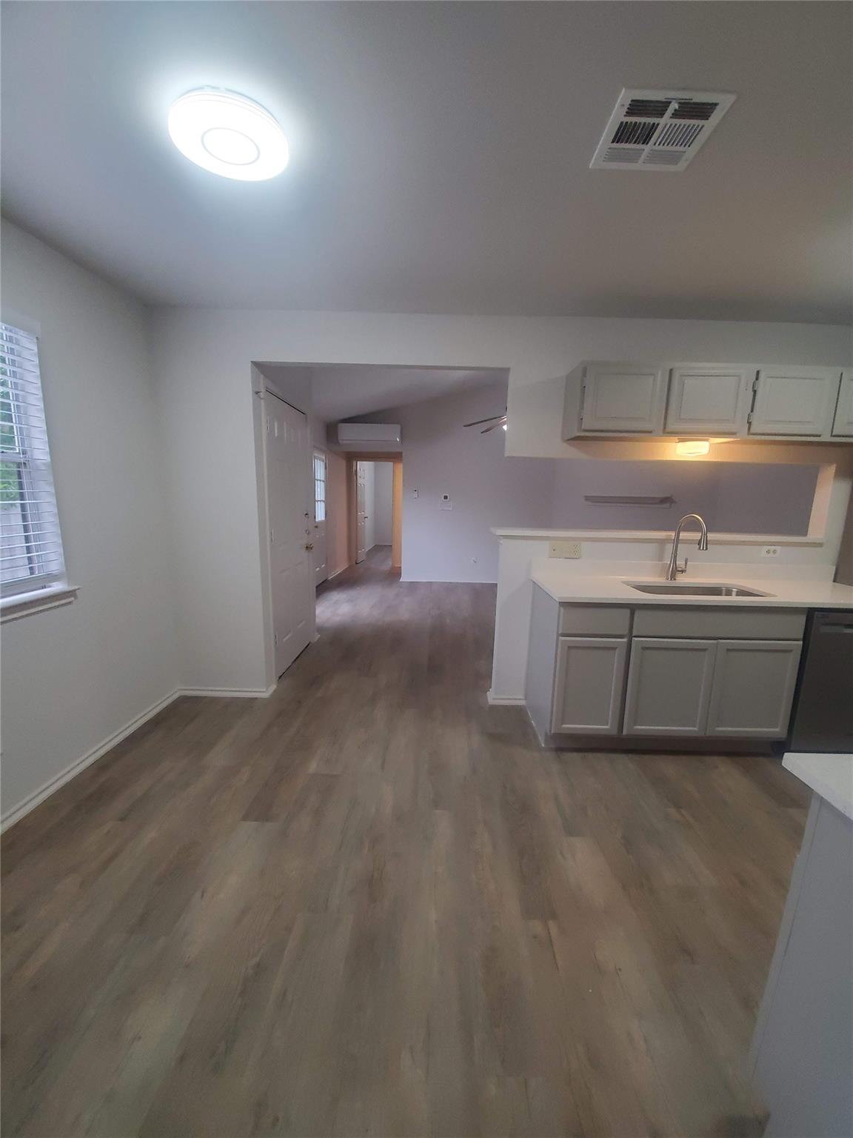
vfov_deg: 106.2
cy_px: 569
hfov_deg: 89.9
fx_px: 427
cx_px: 426
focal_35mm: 13
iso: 250
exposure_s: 1/59
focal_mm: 1.8
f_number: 2.2
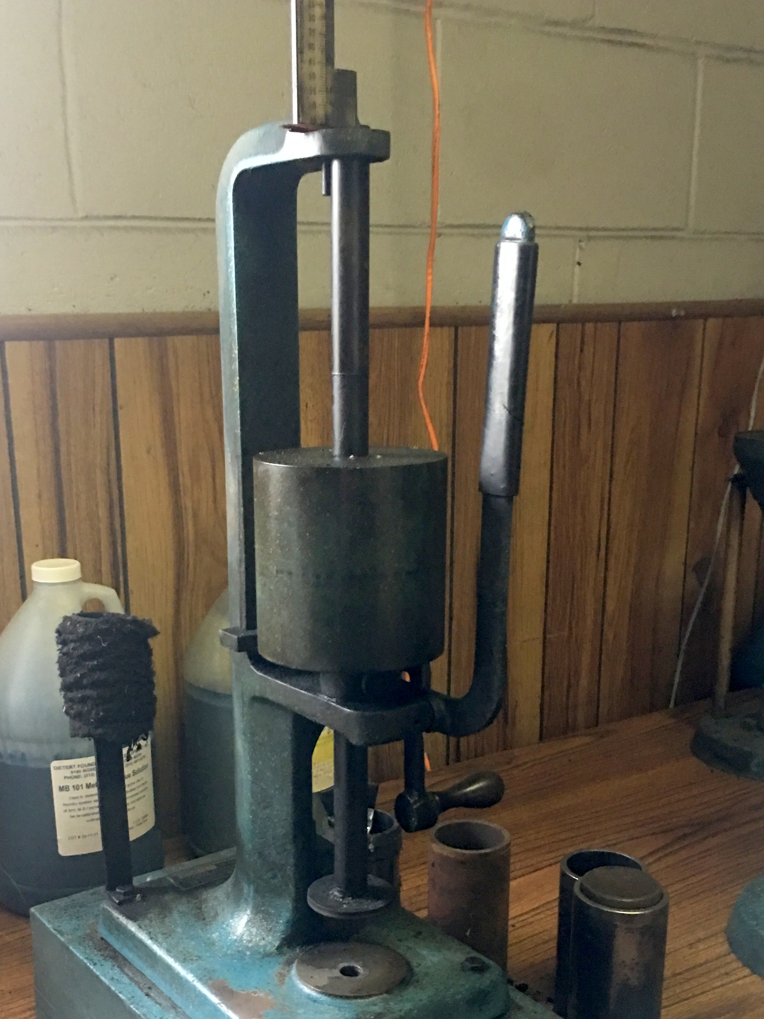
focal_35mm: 41
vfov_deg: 45.2
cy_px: 663
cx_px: 299
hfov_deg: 35.0
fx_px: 1207
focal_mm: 4.15
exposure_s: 1/4
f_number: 2.2
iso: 64
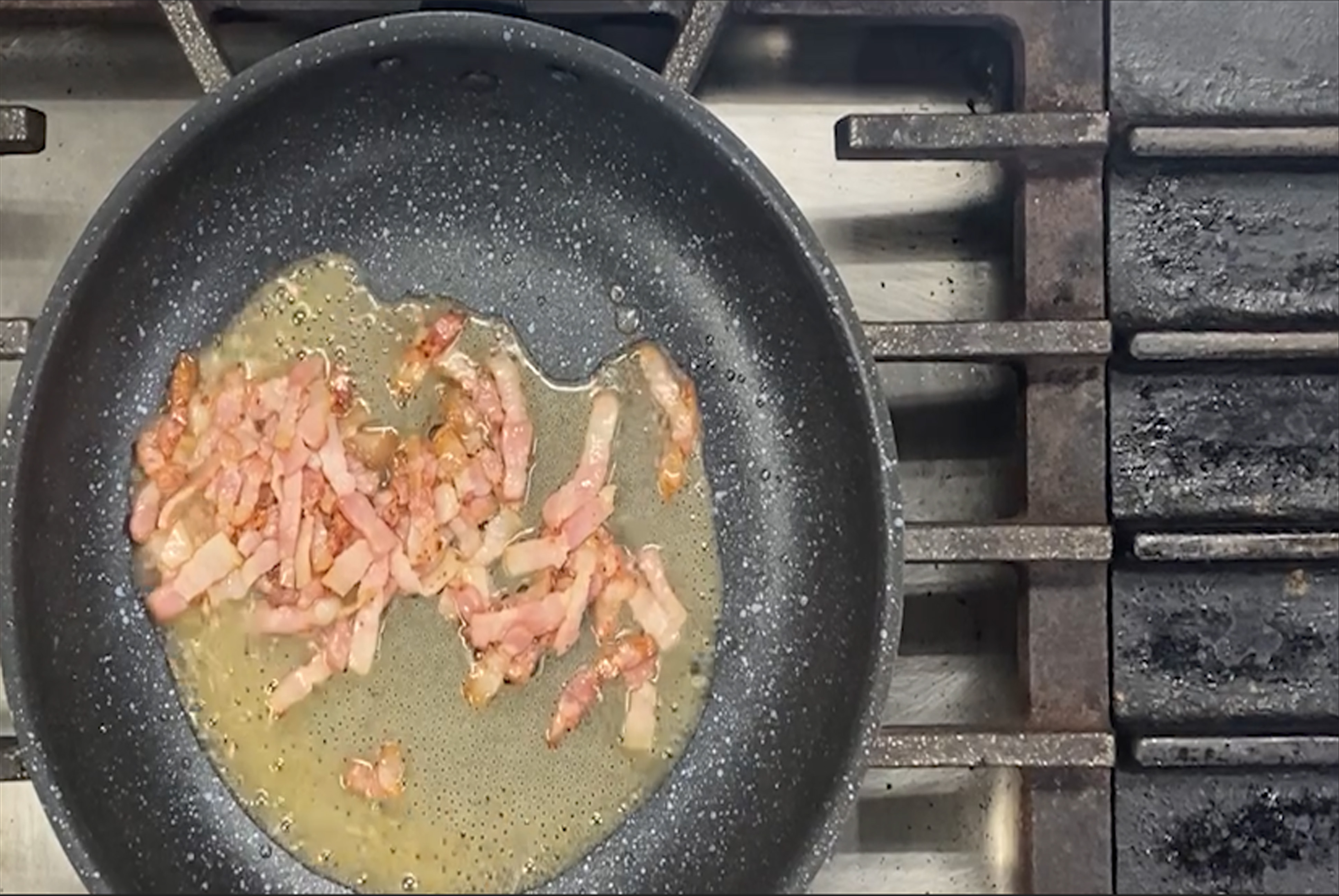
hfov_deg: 41.1
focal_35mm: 48
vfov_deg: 28.2
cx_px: 670
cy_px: 448
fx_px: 1787
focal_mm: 32
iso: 320
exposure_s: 1/30
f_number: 4.8
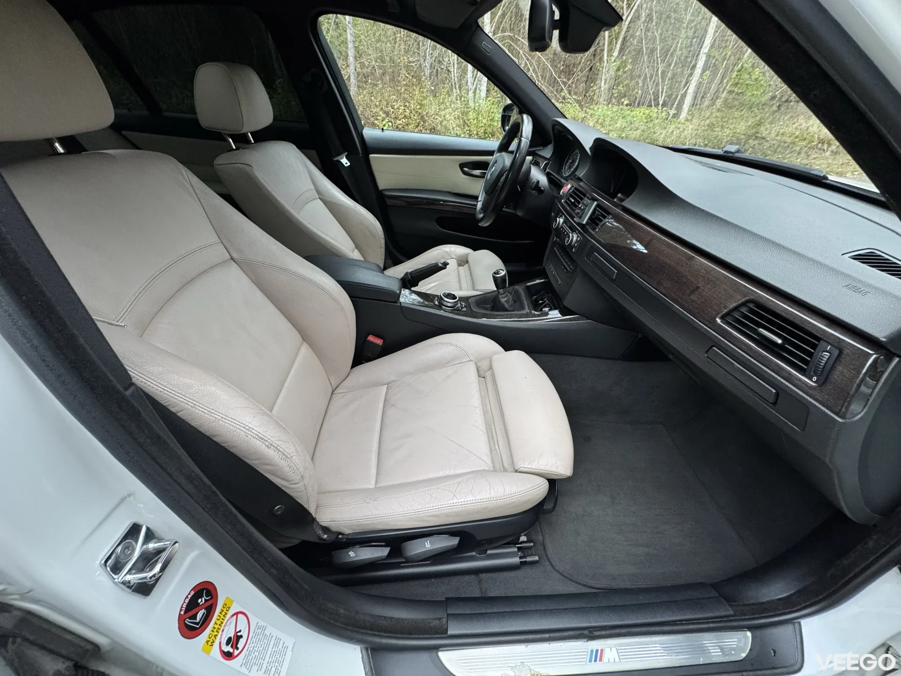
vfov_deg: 85.7
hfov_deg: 102.1
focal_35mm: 14
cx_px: 450
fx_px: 364
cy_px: 338
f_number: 2.2
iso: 250
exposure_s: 1/52
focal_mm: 2.22
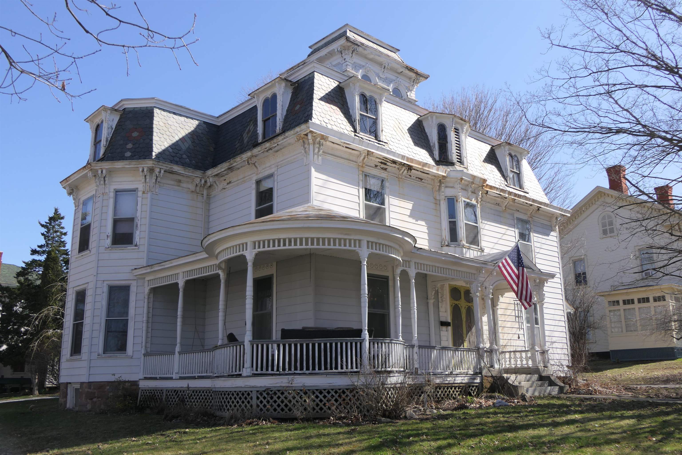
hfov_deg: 58.7
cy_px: 228
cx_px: 341
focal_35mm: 32
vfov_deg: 41.1
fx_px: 606
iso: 125
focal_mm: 11.7
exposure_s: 1/1000
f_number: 3.5
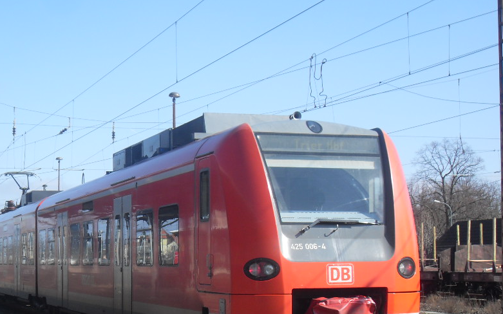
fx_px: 1124
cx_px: 179
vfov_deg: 15.9
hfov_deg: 25.1
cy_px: 223
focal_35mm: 82
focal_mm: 10.1
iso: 80
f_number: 3.7
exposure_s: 1/500
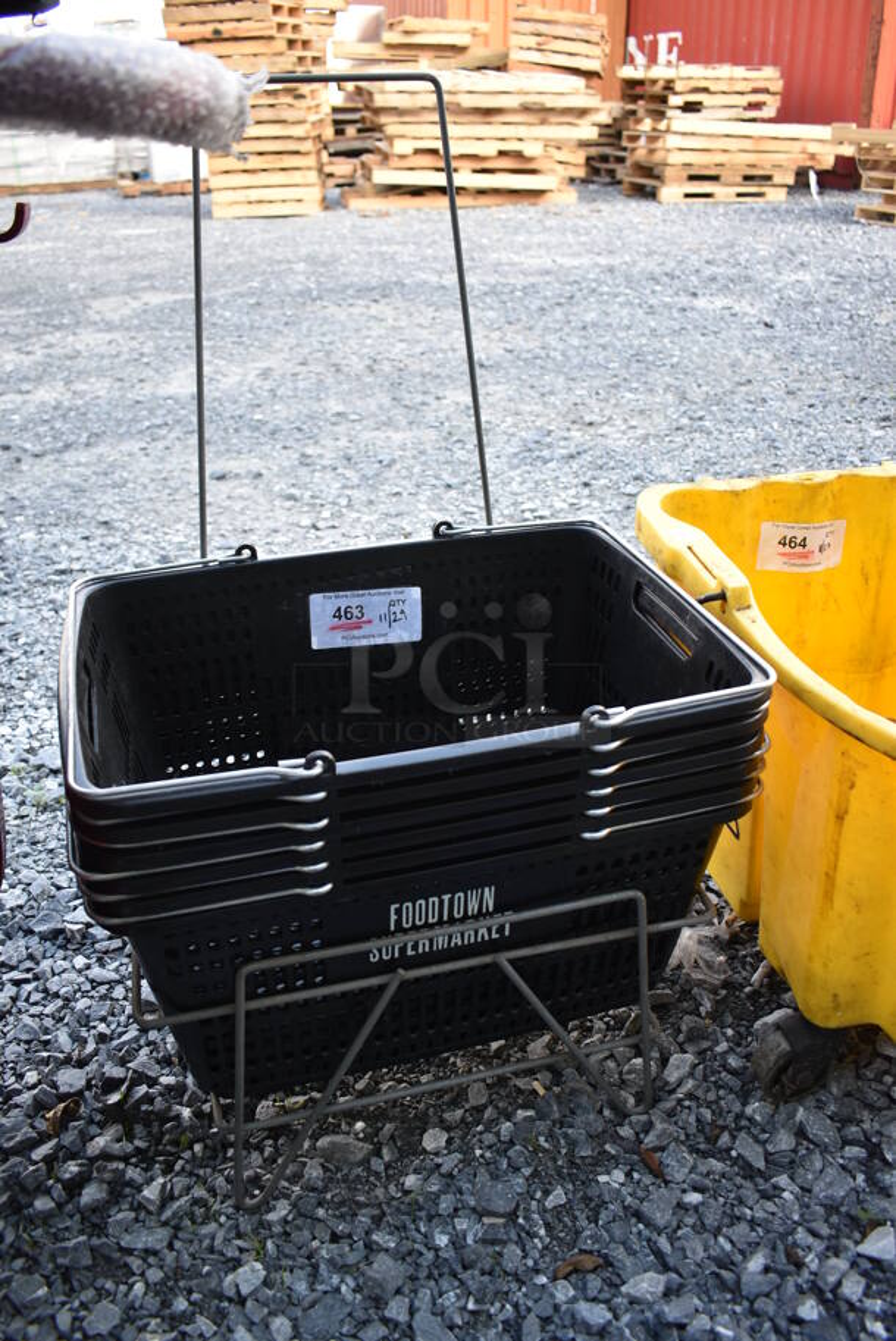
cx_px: 448
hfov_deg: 48.0
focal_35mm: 27
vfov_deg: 67.3
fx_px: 1006
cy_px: 670
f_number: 3.5
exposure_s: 1/250
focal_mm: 18
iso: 400
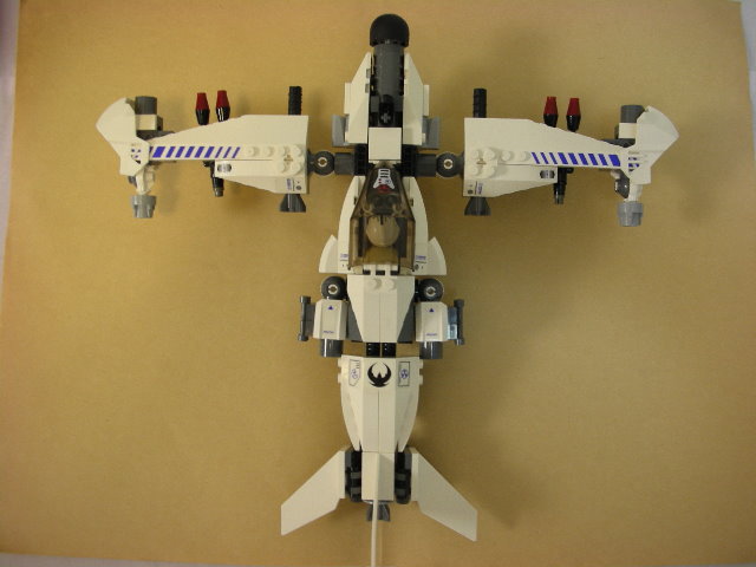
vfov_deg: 40.7
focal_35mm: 35
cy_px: 284
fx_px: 764
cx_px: 378
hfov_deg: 52.6
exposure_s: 1/3.9
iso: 107
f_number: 3
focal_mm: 5.8
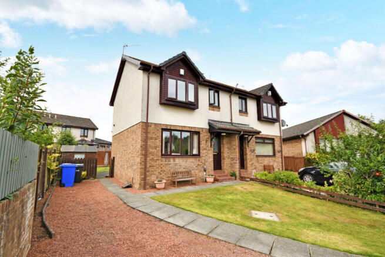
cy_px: 128
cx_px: 192
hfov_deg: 93.3
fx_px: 182
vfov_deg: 70.5
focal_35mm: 17
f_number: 6.3
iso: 100
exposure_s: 1/250
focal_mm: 11.5
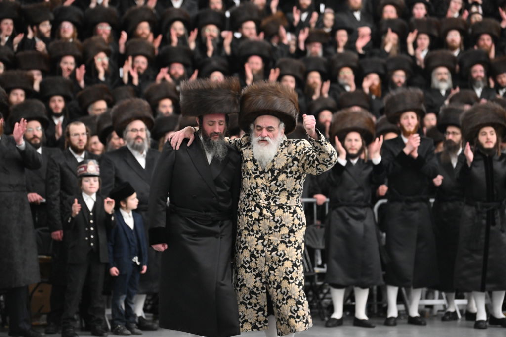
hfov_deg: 15.2
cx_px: 253
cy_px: 168
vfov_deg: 10.2
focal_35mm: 135
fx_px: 1898
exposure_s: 1/320
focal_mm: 135
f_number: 2.8
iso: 1600
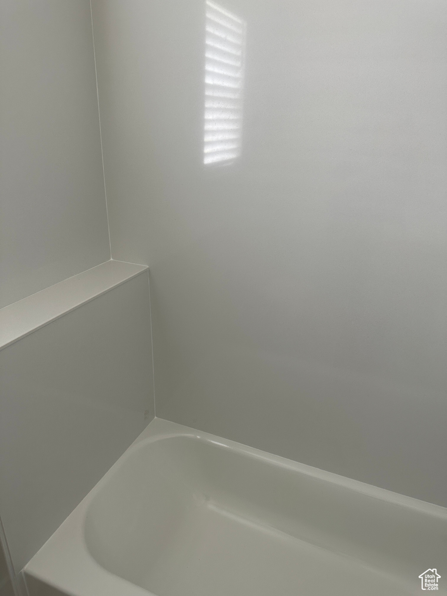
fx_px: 413
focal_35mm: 24
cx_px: 224
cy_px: 298
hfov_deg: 56.8
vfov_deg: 71.6
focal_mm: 6.86
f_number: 1.78
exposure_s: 1/60
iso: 160
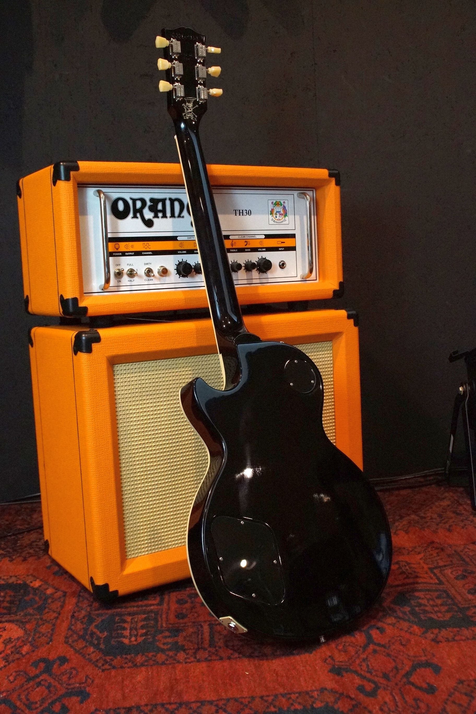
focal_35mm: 36
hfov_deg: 36.9
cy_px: 357
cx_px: 238
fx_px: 714
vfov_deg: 53.1
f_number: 6.3
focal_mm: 24
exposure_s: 1/200
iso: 3200
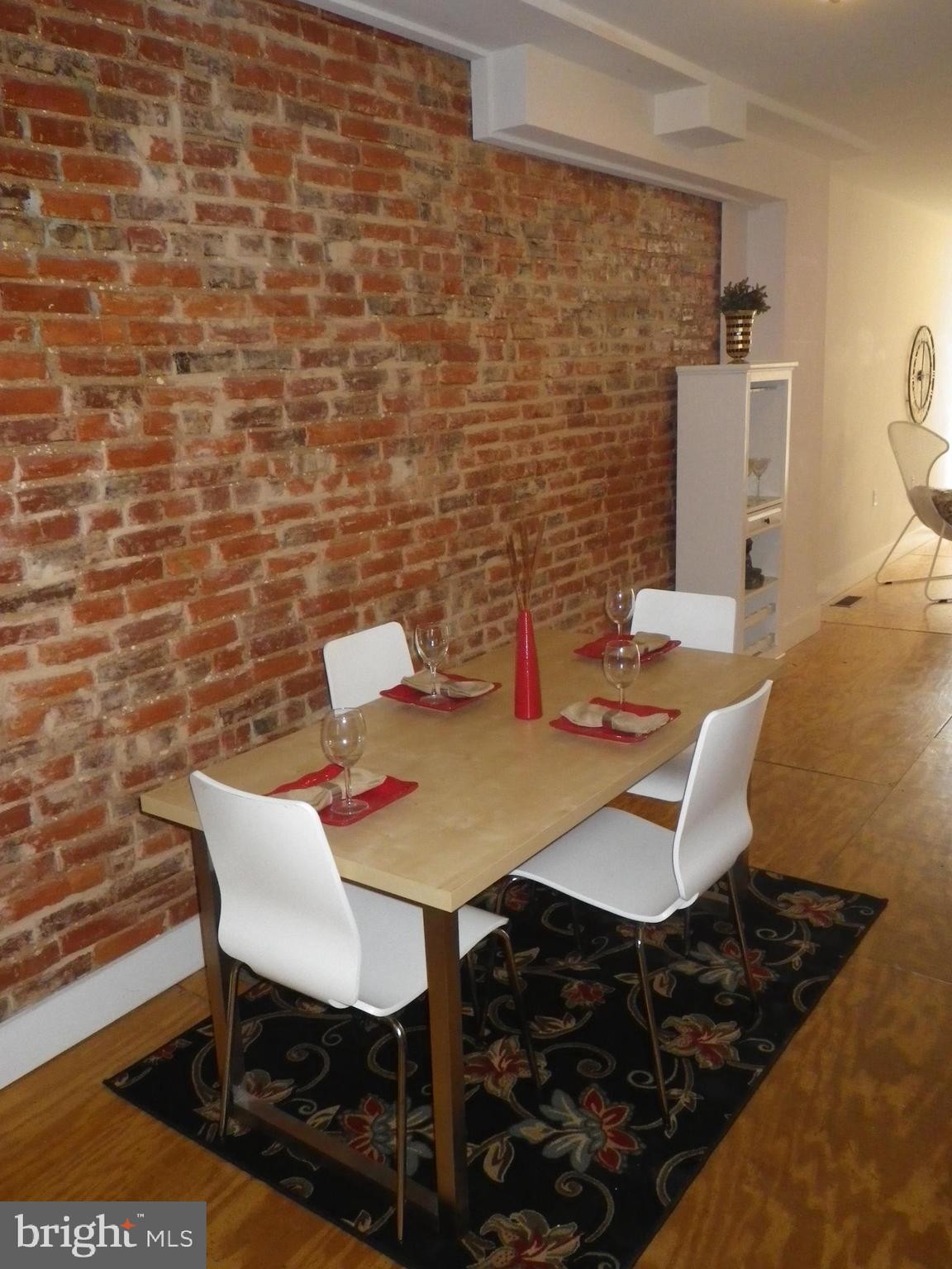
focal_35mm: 28
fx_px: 1027
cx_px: 476
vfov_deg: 63.4
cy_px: 634
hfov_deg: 49.7
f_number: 3.5
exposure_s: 1/50
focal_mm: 5
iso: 400
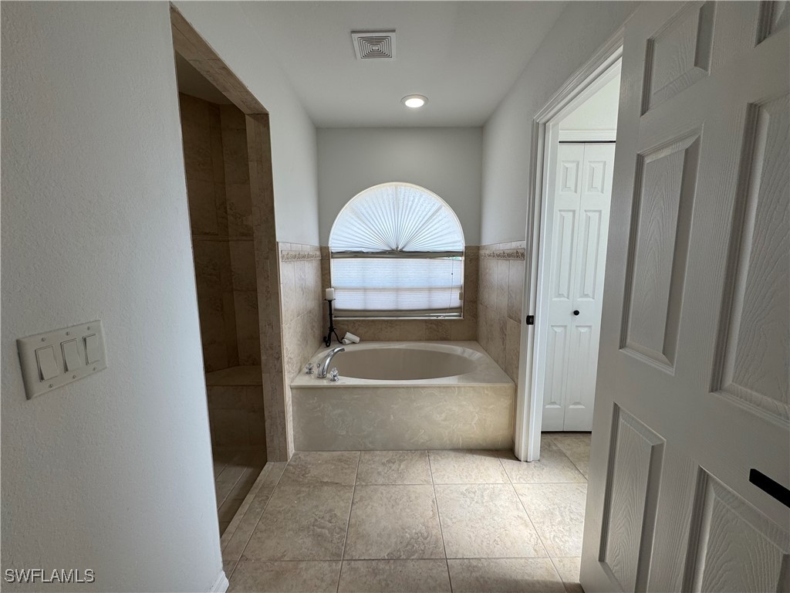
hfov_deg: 102.1
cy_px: 296
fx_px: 320
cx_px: 395
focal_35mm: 14
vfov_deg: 85.7
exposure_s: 1/161
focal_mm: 2.22
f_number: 2.2
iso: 40
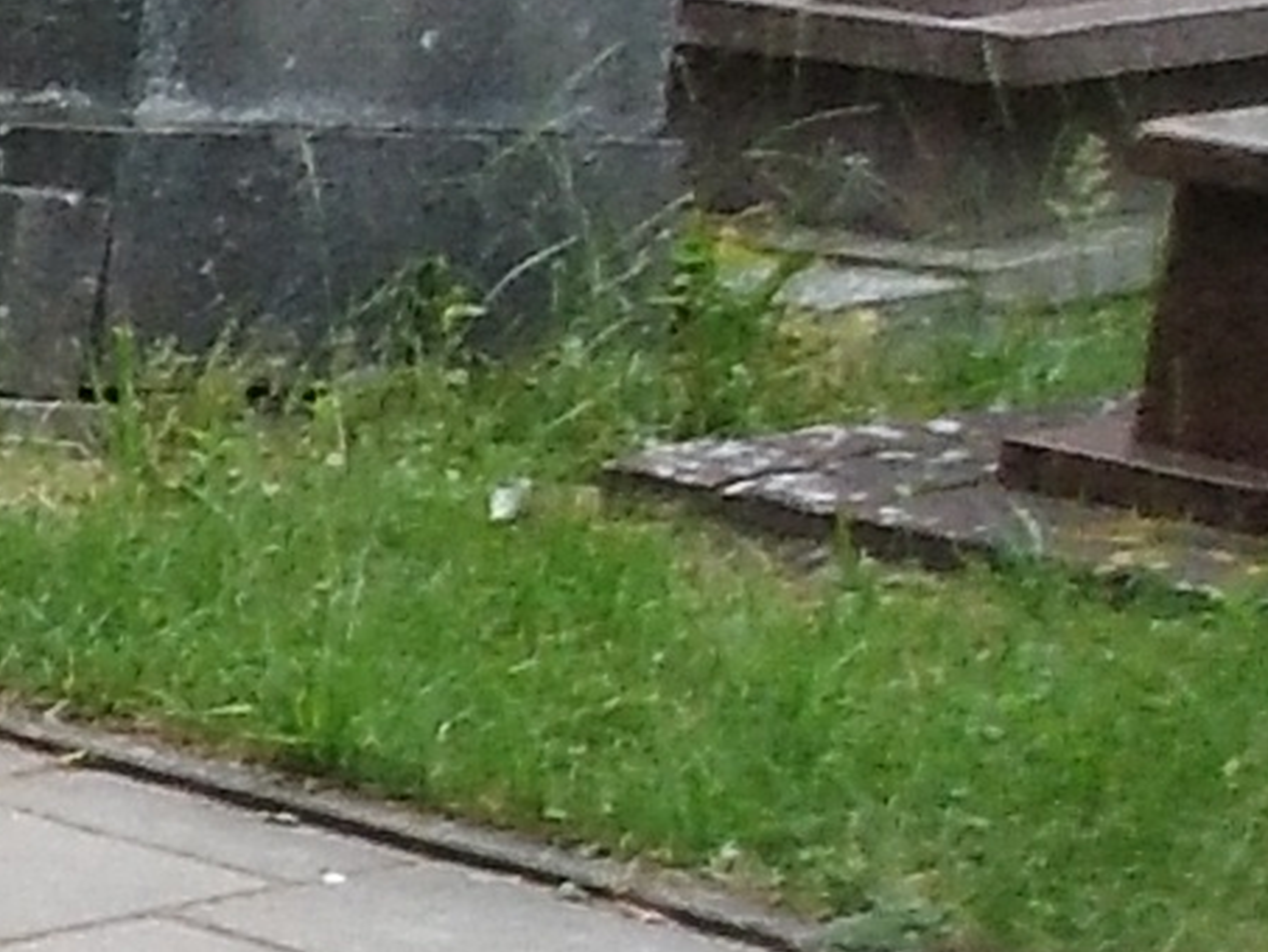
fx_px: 6082
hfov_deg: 9.7
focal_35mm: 166
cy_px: 1019
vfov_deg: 8.9
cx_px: -2281
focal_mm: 2.39
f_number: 2.4
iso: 118
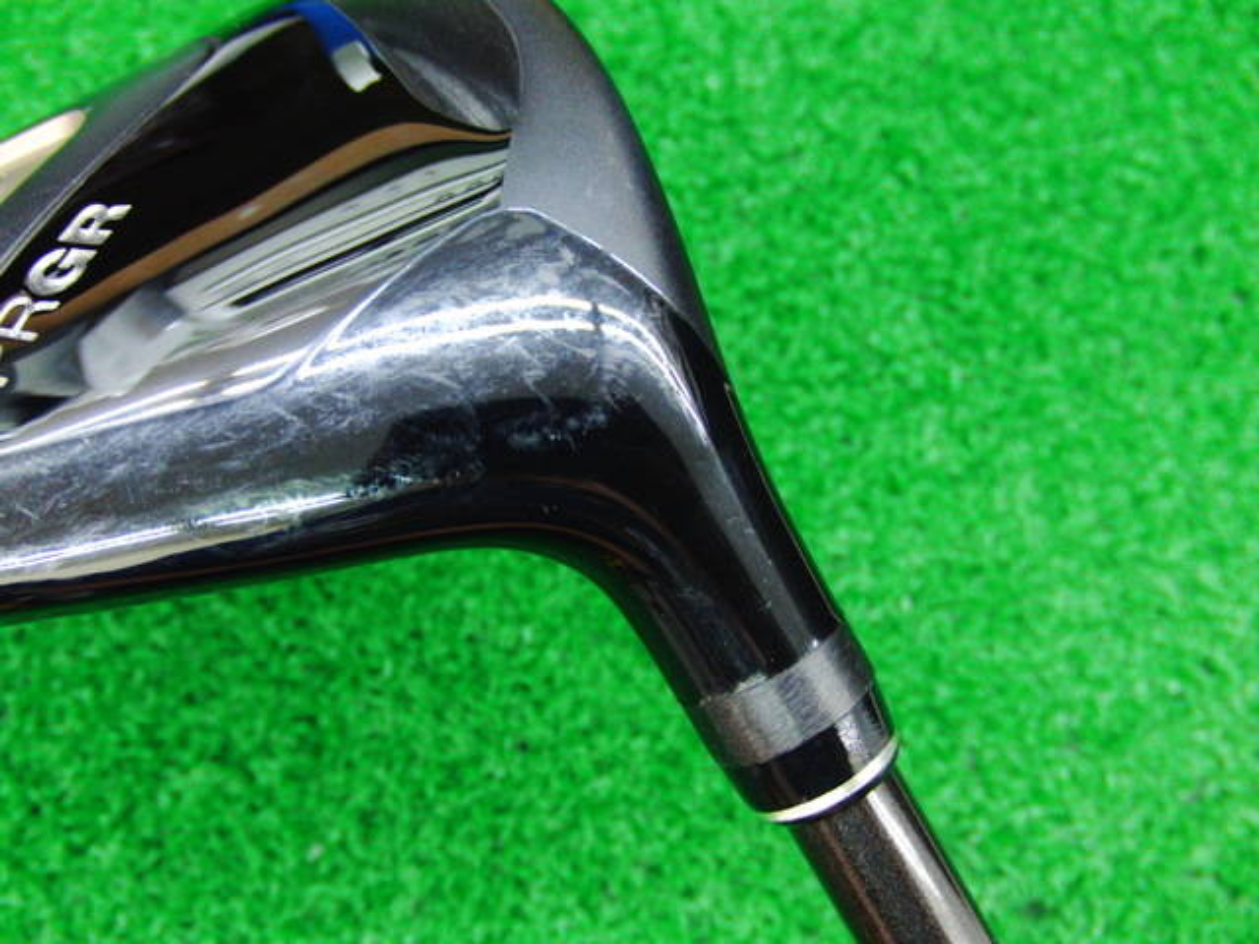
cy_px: 472
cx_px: 630
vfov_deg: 38.7
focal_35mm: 37
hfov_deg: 50.1
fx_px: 1346
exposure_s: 1/15
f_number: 3.6
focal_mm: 6.42
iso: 400
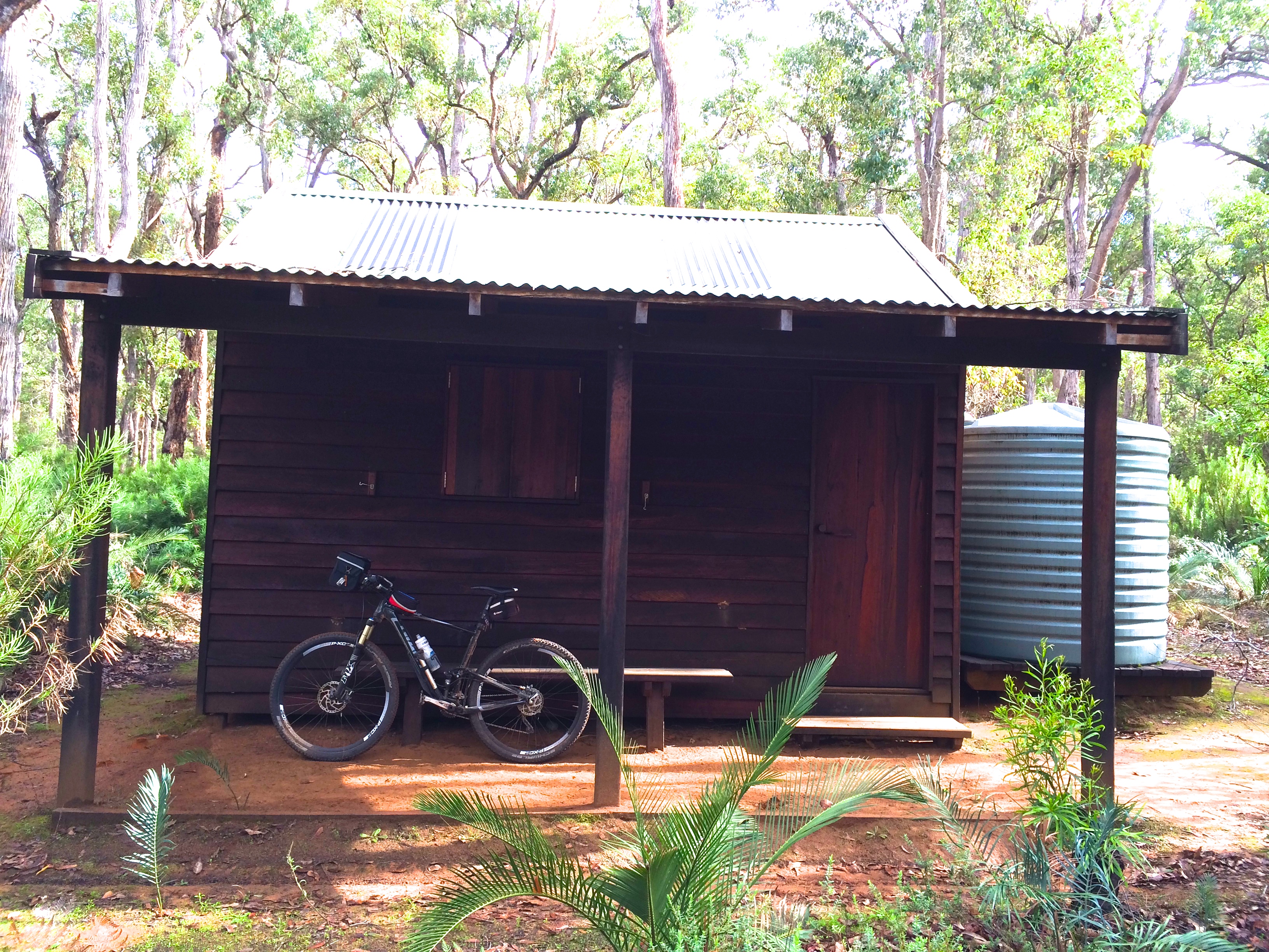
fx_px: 1100
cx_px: 634
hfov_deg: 60.0
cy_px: 476
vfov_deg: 46.8
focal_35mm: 30
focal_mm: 4.12
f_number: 2.2
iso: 32
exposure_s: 1/214
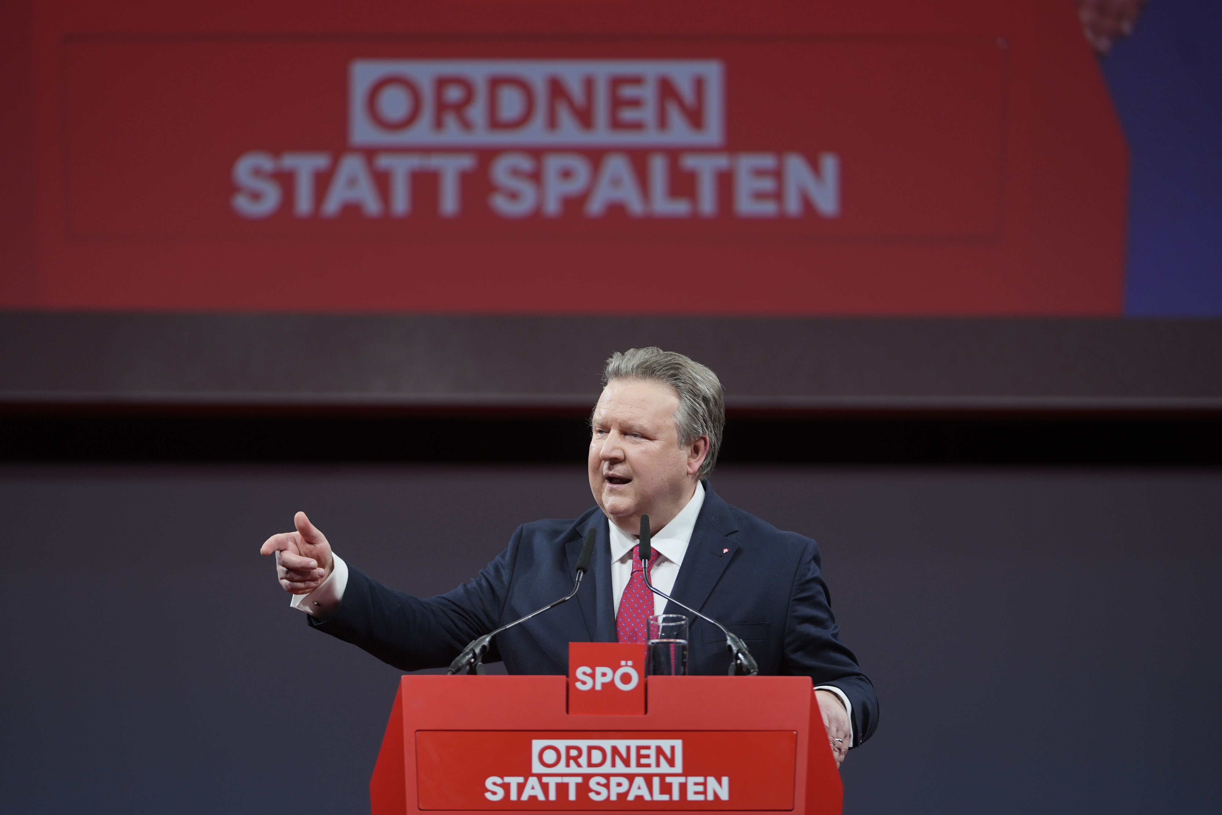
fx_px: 5567
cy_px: 408
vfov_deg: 8.4
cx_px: 611
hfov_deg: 12.5
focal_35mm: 164
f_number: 2.8
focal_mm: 164
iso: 250
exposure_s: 1/320
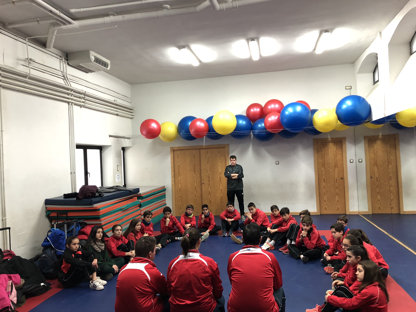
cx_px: 208
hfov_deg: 63.4
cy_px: 156
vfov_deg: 49.7
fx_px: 336
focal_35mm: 28
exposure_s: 1/17
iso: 100
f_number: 1.8
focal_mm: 3.99
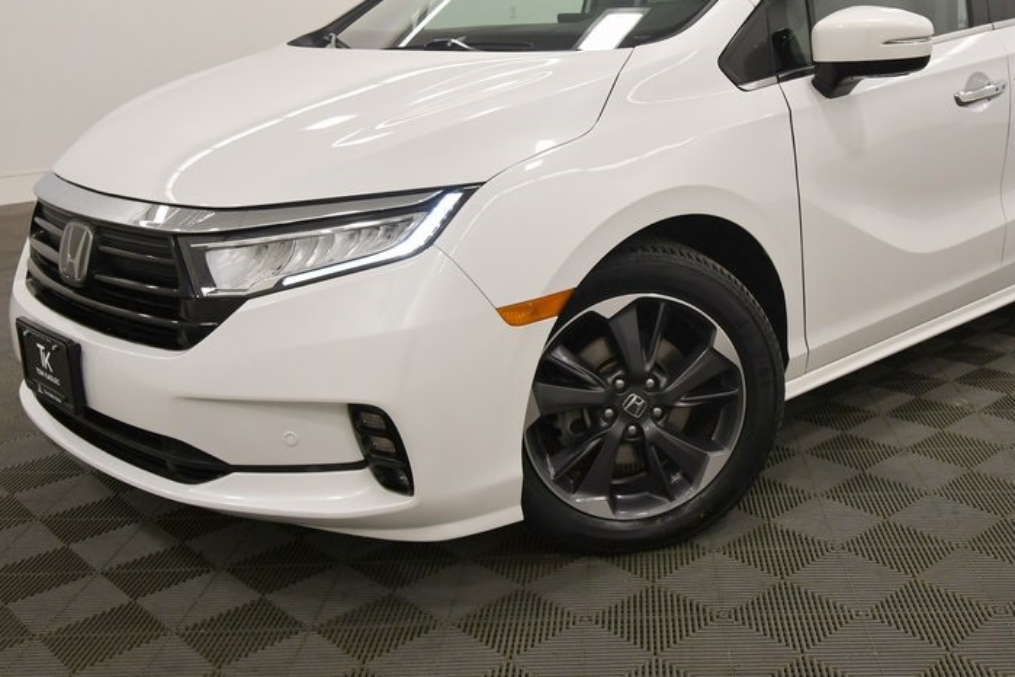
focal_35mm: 41
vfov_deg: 32.3
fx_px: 1156
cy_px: 216
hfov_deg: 47.0
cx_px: 633
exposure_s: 1/250
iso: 800
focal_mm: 19
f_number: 5.6
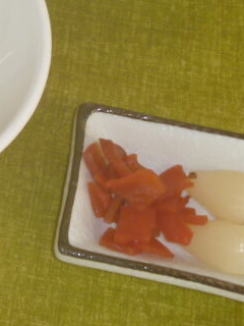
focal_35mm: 112
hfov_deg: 12.1
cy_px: 57
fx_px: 1053
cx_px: -200
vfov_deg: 17.4
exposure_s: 1/30
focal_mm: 6.3
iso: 100
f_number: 3.5
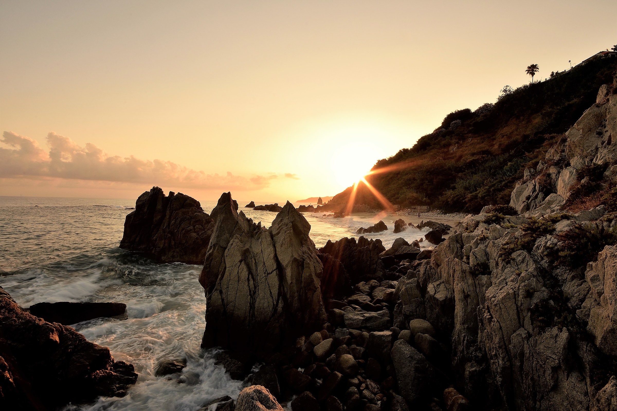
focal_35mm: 15
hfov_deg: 100.4
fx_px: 257
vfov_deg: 77.3
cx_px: 308
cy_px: 206
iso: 100
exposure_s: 1/10
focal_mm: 10
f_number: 22
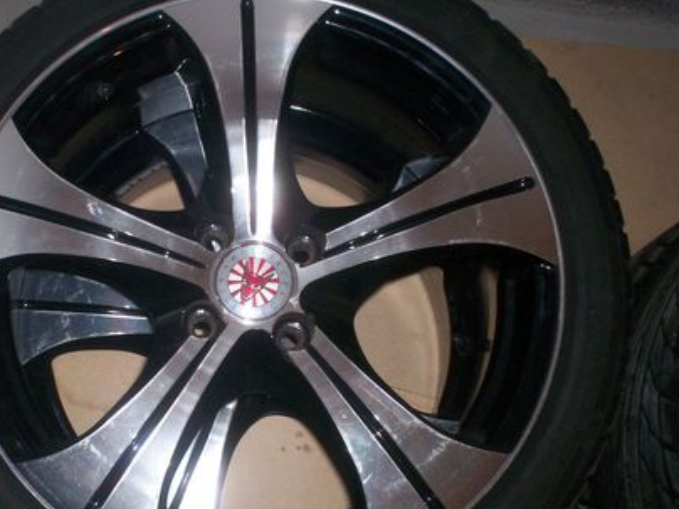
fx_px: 1118
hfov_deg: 33.2
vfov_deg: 25.6
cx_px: 176
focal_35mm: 57
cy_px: 296
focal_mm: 6
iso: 140
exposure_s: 1/60
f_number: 4.5
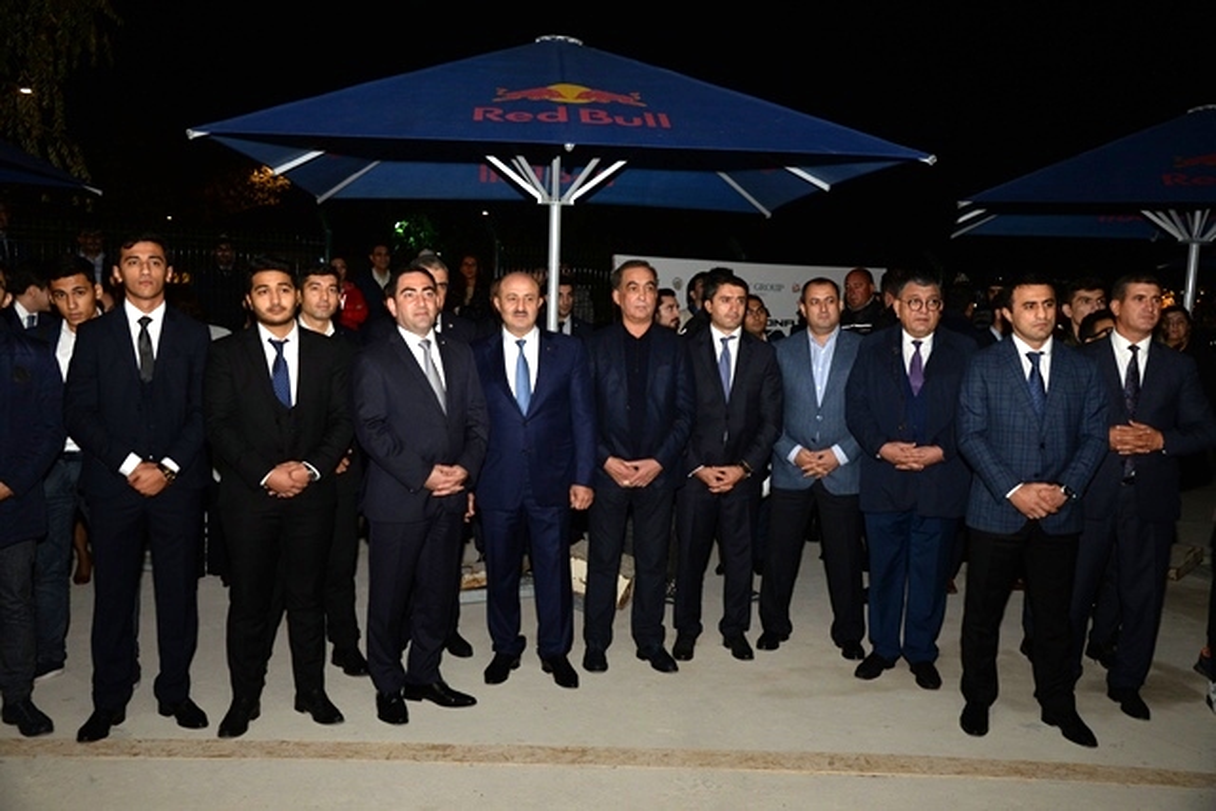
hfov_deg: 55.8
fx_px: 1149
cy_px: 406
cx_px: 608
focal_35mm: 34
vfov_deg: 38.9
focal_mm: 34
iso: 1600
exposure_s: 1/100
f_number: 5.6
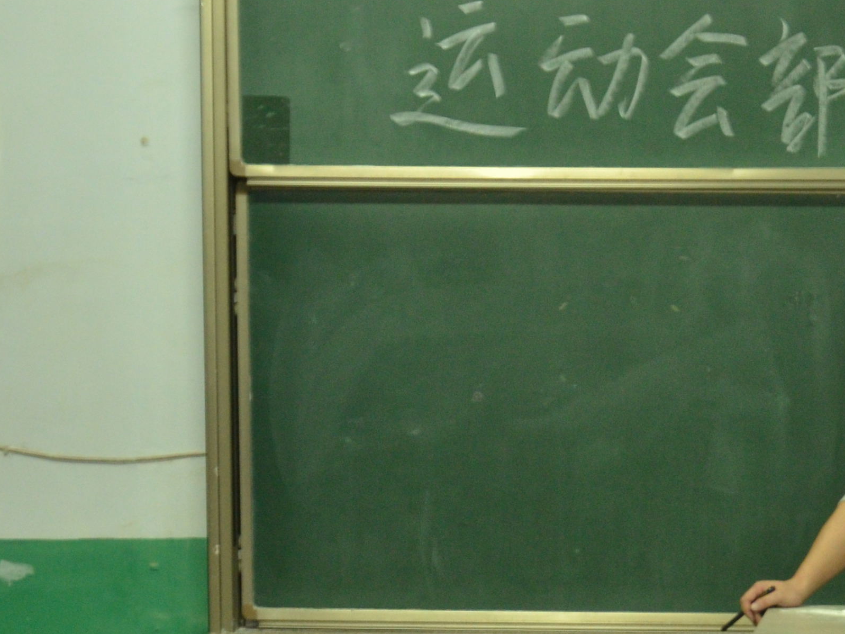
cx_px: 1114
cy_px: 556
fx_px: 3686
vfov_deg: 9.8
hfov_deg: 12.6
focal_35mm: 151
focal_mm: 34
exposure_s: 1/20
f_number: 4.2
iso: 800
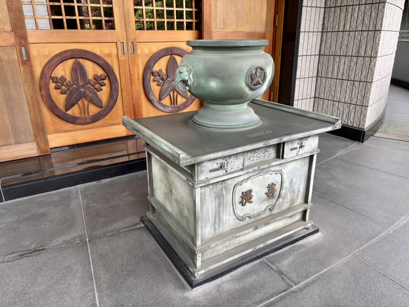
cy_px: 154
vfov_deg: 53.1
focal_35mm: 26
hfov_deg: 67.3
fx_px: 307
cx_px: 204
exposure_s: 1/171
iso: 40
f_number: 1.6
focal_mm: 5.96
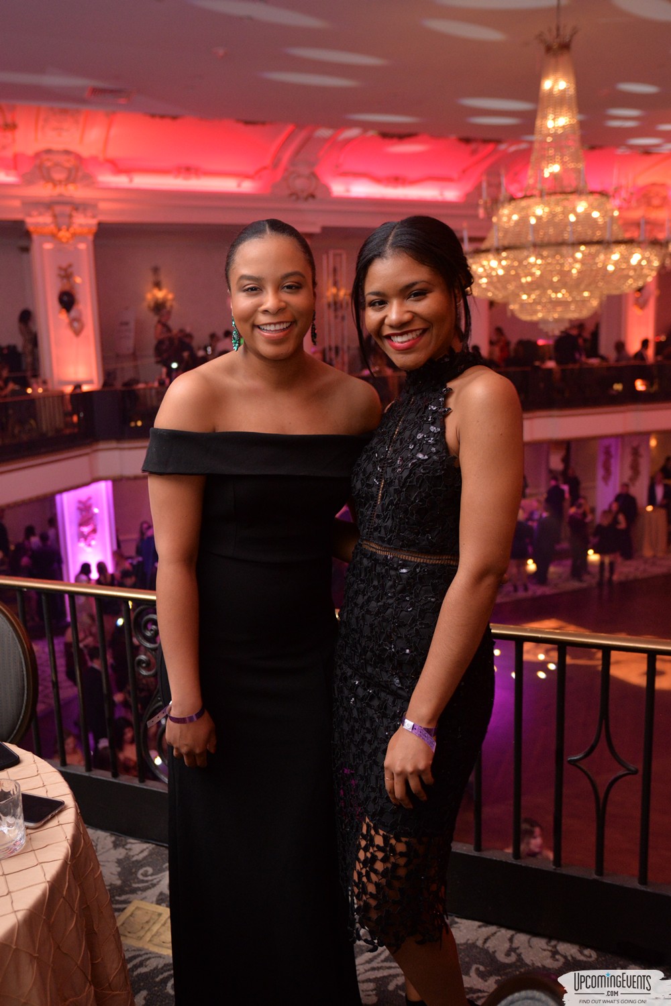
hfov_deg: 41.1
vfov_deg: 58.7
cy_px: 503
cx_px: 336
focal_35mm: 32
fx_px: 895
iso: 2000
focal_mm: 32
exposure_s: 1/40
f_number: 4
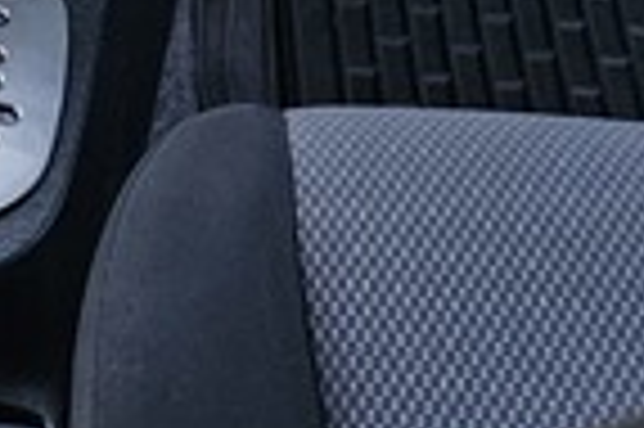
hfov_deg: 14.6
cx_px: -203
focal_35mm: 134
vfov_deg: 8.6
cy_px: -838
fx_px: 2394
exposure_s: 1/24
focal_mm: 6.3
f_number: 1.7
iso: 640
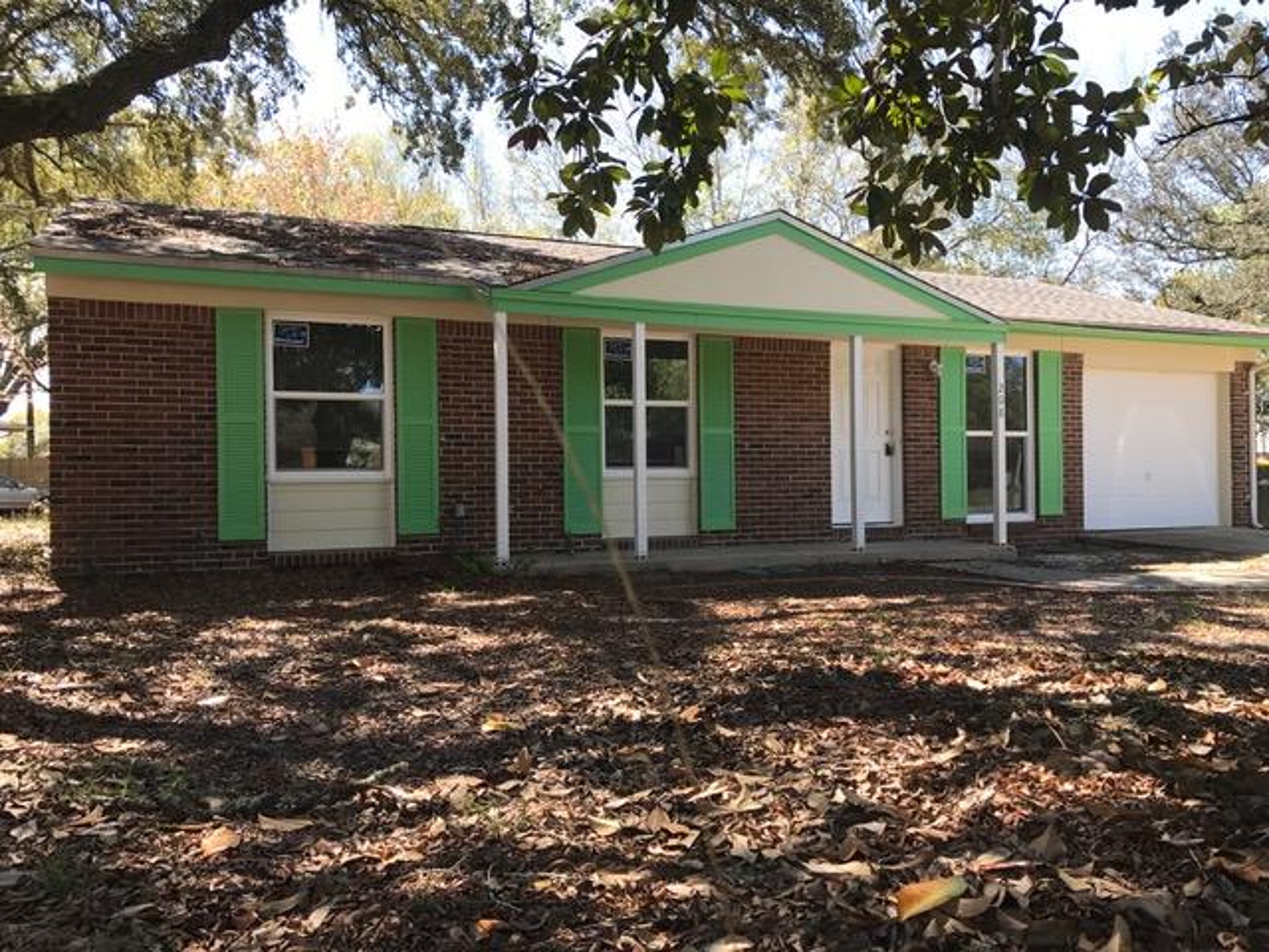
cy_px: 476
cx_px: 634
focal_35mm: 28
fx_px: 1026
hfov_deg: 63.4
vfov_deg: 49.7
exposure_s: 1/465
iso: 20
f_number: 1.8
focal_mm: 3.99
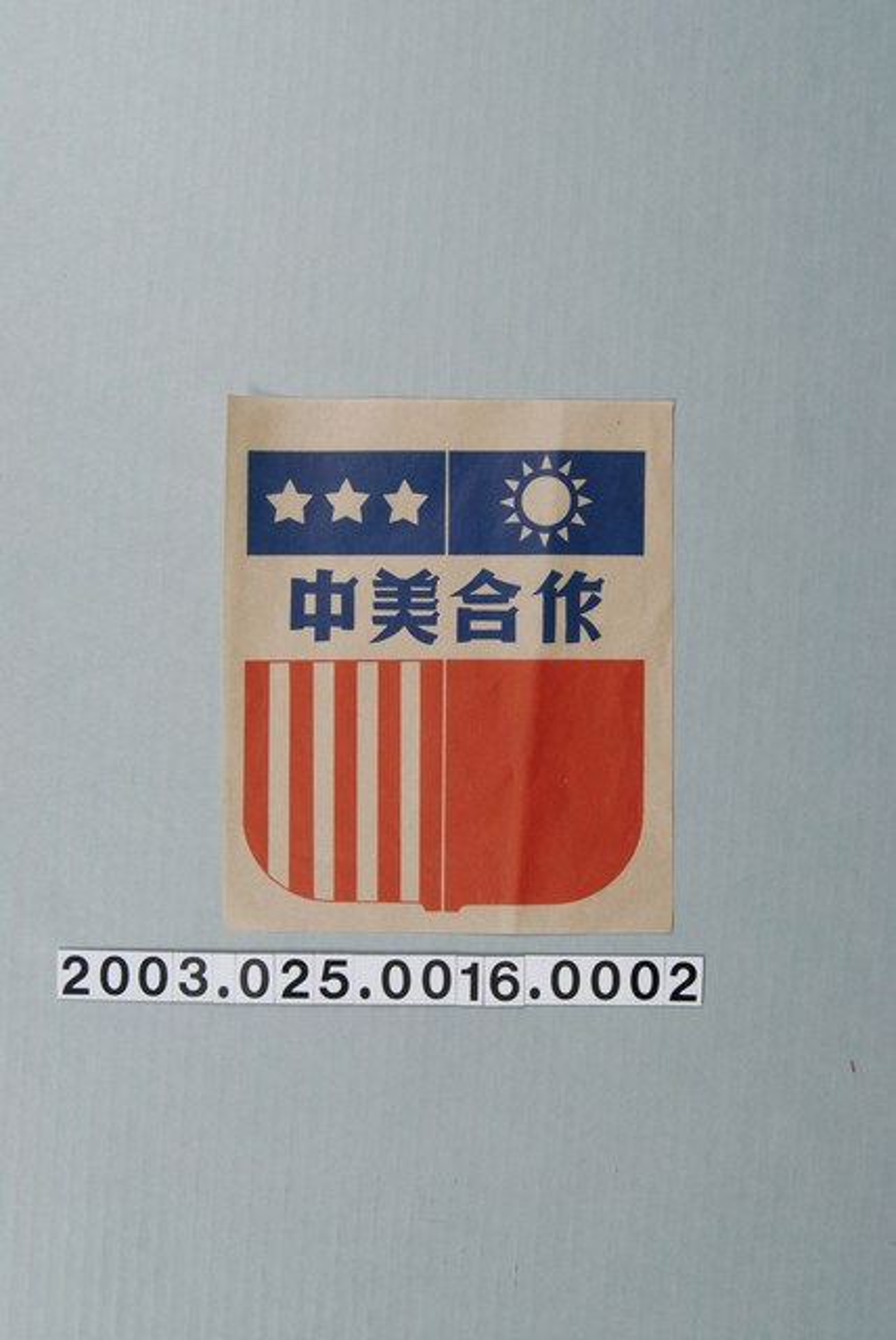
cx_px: 448
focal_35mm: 39
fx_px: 1453
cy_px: 670
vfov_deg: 49.5
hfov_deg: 34.3
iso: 100
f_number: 8
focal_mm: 26
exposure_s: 1/125
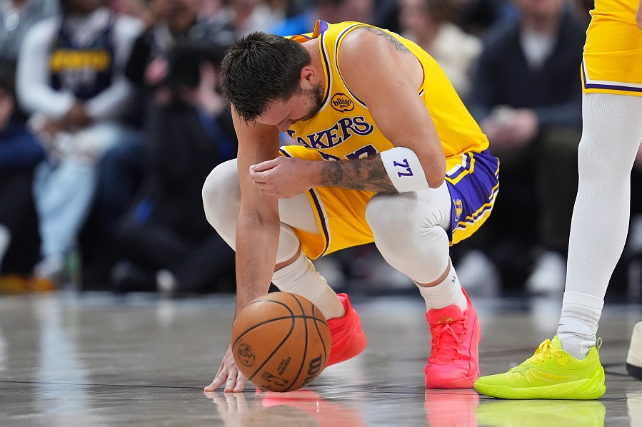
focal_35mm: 534
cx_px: 377
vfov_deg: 2.6
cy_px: 165
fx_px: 9521
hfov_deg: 3.9
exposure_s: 1/2000
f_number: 3.2
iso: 5000
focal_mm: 400
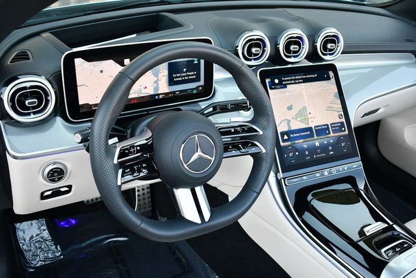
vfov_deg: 36.9
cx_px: 208
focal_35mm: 36
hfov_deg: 53.1
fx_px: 416
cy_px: 139
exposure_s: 1/250
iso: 640
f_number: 3.5
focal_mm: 18
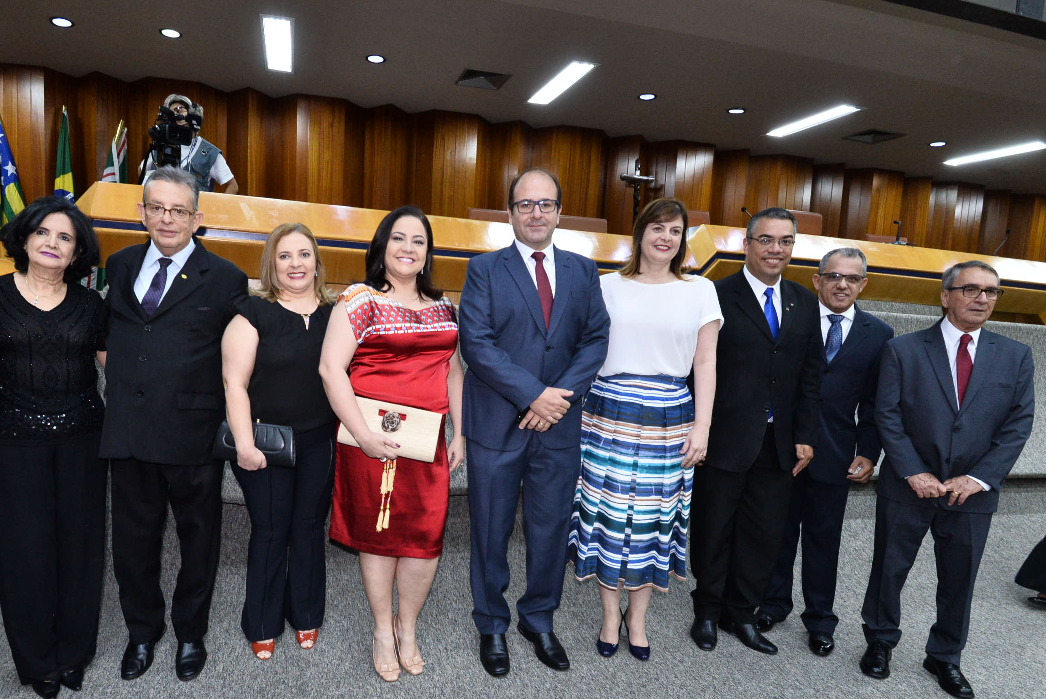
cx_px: 430
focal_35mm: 21
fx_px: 610
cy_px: 415
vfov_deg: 59.1
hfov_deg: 80.4
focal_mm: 16
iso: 2500
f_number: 8
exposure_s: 1/60
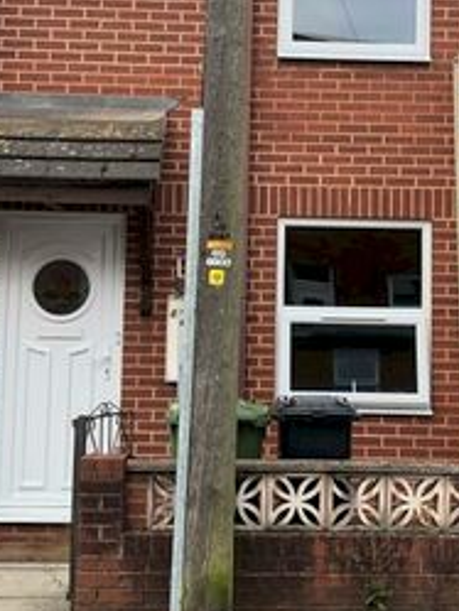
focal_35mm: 59
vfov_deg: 32.6
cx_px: 270
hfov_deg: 24.8
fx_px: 1042
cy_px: 247
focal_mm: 4
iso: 20
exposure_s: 1/787
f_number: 1.8
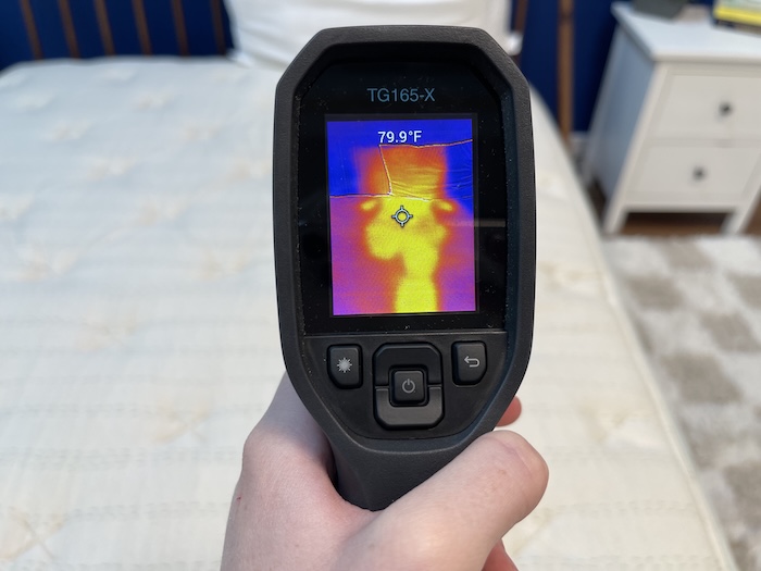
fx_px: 550
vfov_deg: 54.9
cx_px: 380
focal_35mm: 25
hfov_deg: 69.4
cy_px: 286
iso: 50
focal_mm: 5.1
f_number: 1.6
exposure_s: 1/121
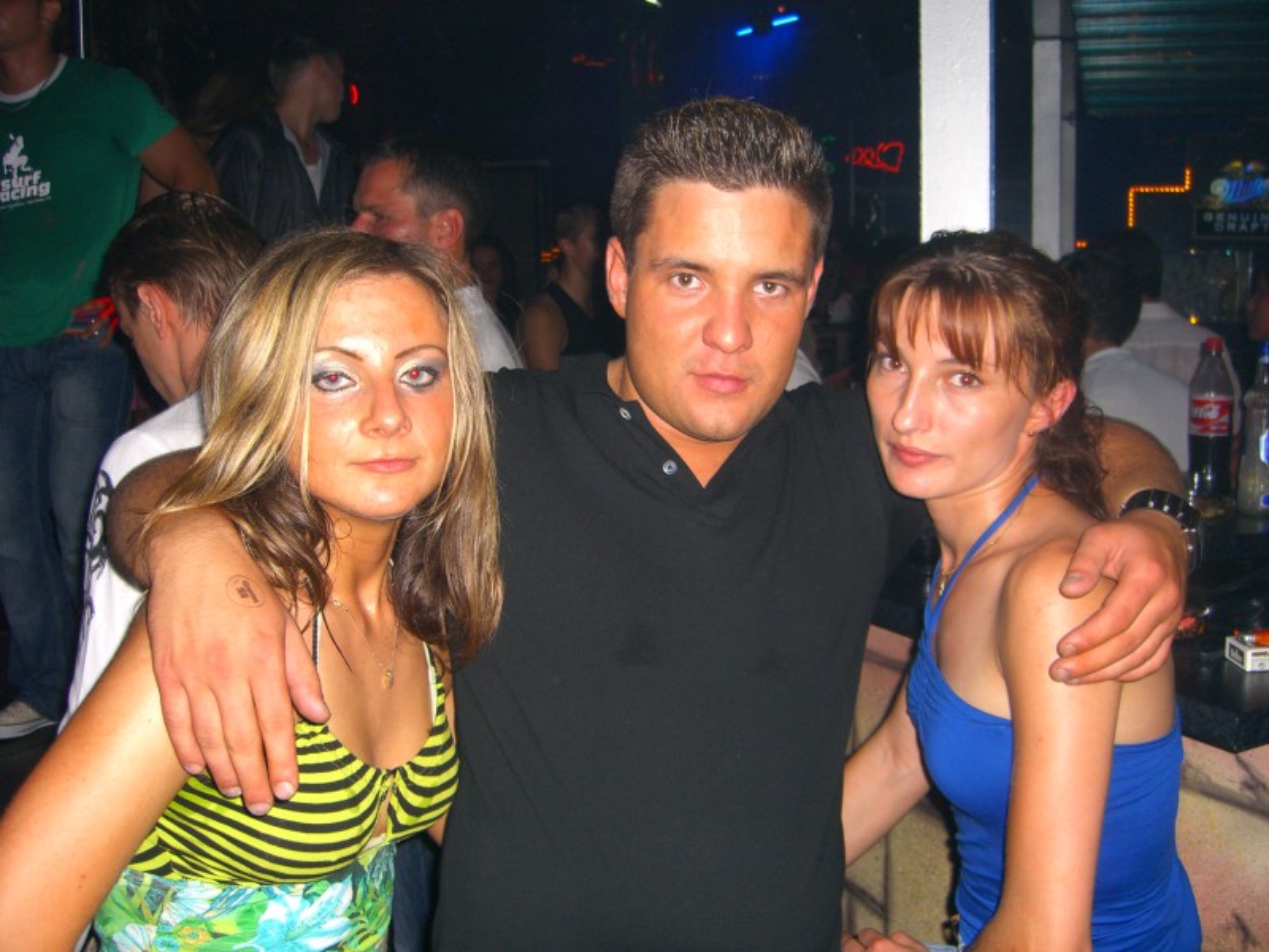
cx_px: 634
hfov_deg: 49.0
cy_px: 476
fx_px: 1393
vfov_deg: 37.7
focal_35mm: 38
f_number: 2.8
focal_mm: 7.9
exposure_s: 1/60
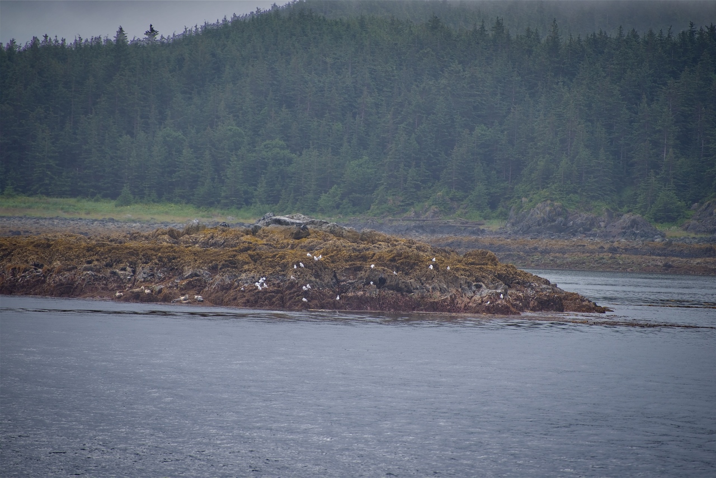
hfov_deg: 6.9
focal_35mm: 300
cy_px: 239
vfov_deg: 4.6
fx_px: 5968
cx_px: 358
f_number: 5.6
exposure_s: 1/640
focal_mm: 300
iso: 250
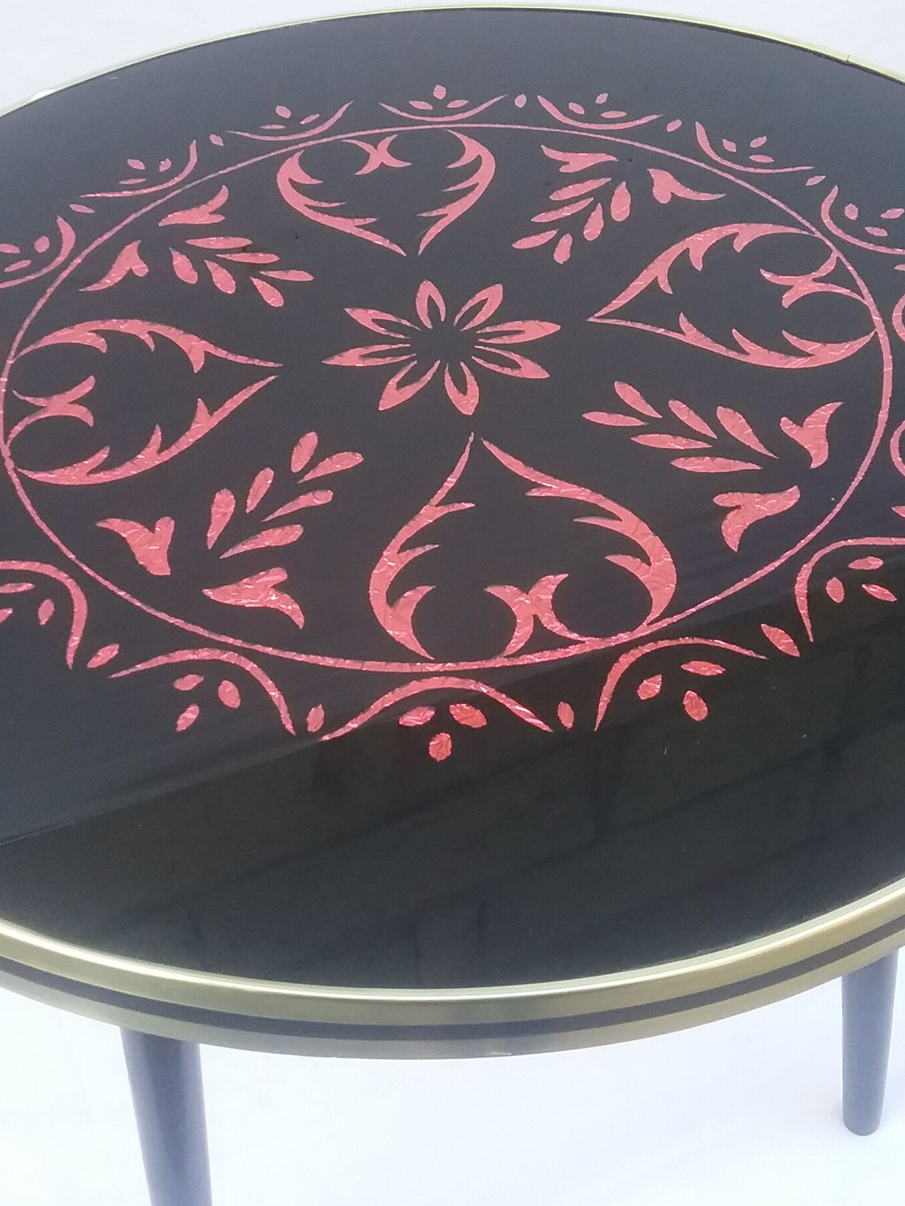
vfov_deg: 42.8
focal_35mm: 44
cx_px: 443
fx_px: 1533
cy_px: 507
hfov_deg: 32.9
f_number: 2.2
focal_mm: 3.3
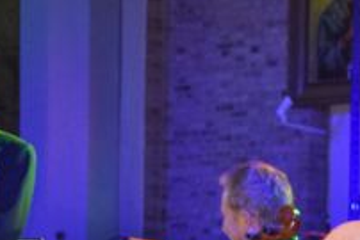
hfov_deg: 11.8
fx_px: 1661
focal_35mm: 166
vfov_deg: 7.9
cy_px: 472
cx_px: 547
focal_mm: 28
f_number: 4
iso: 1800
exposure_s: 1/60
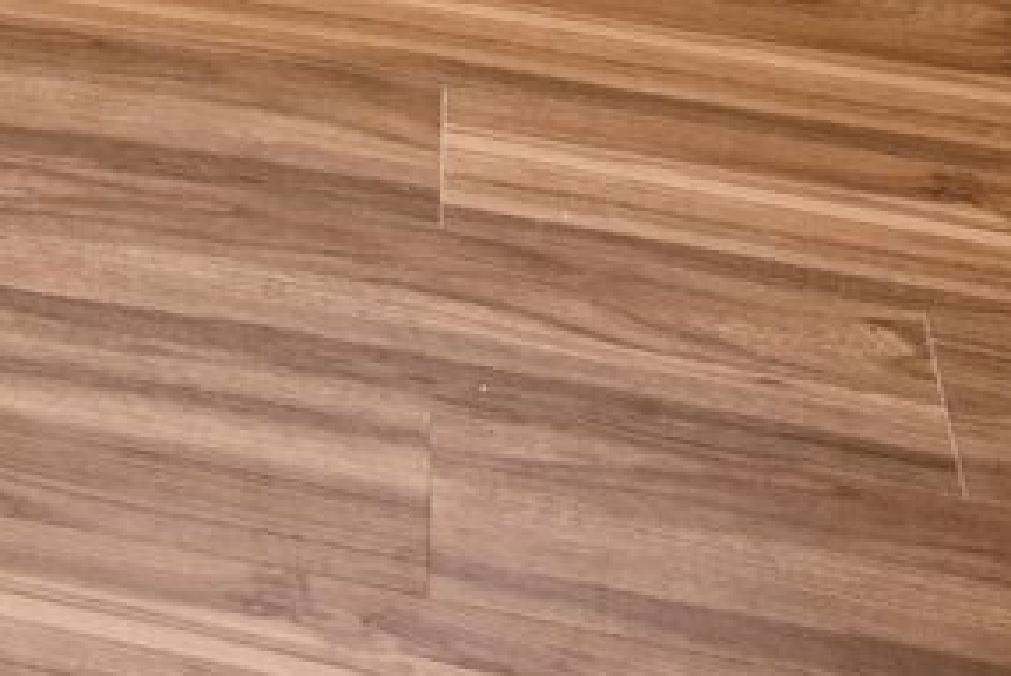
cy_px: -1635
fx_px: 3205
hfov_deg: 16.3
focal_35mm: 114
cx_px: -521
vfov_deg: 8.8
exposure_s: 1/160
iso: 400
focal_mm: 16
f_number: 8
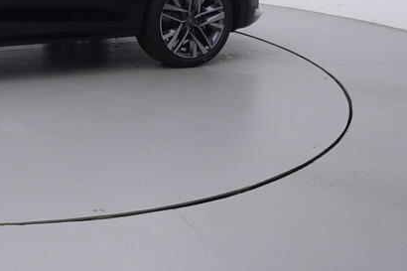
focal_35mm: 56
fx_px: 636
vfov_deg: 22.6
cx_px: -99
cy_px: -30
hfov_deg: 29.7
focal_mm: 15
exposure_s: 1/80
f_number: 5
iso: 200
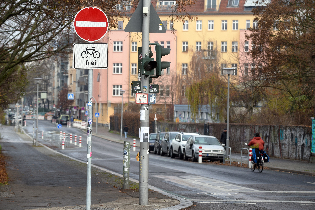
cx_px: 158
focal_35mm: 130
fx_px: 1138
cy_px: 105
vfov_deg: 10.6
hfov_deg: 15.8
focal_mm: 130
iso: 400
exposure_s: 1/250
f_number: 5.6
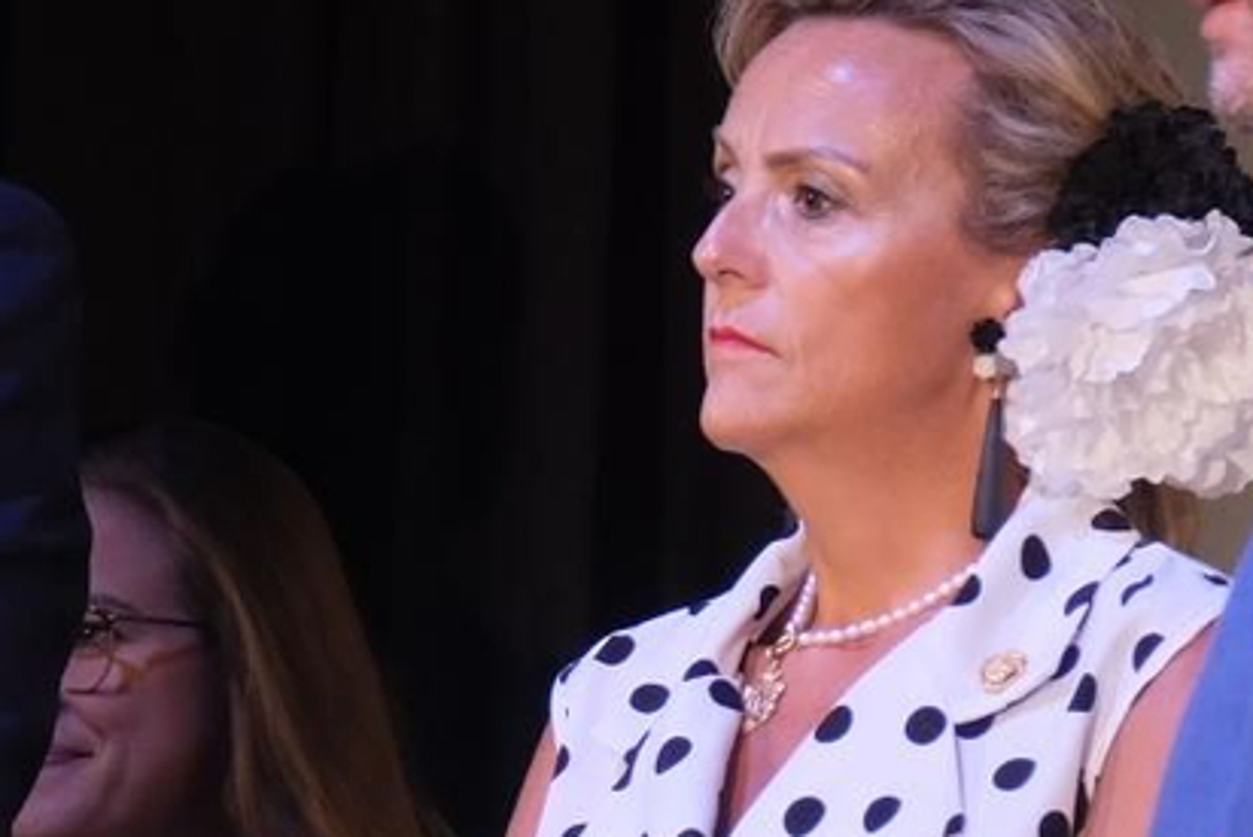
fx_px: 16224
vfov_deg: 3.0
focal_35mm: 466
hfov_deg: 4.4
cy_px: 915
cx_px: 262
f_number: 4
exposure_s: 1/25
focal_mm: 80
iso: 500
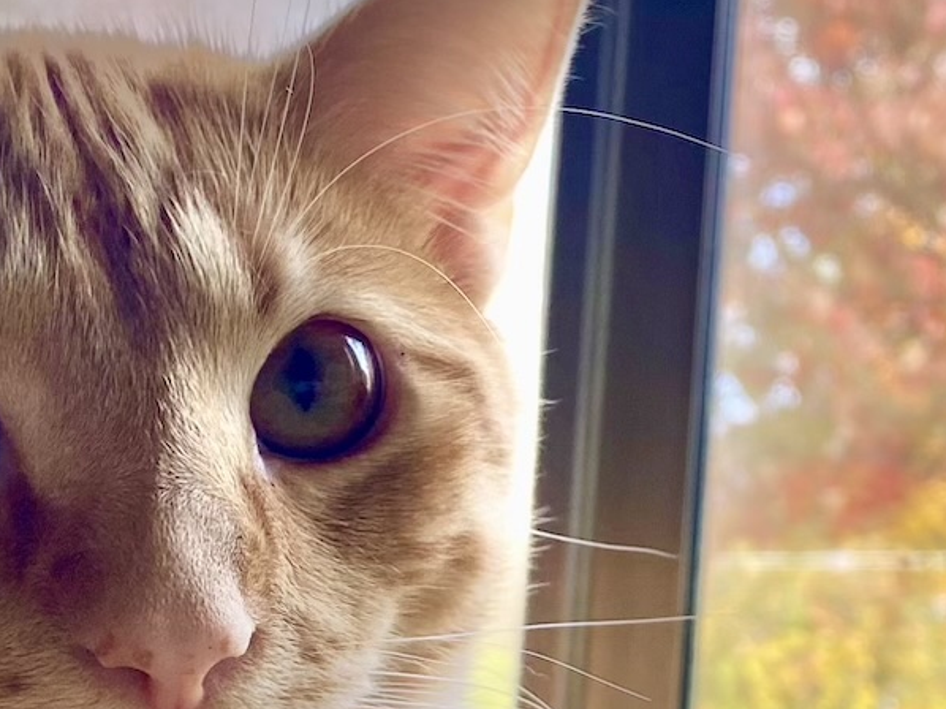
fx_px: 2377
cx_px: 664
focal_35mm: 87
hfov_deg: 22.4
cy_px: 620
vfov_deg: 16.8
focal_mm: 4.25
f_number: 1.8
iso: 64
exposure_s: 1/122
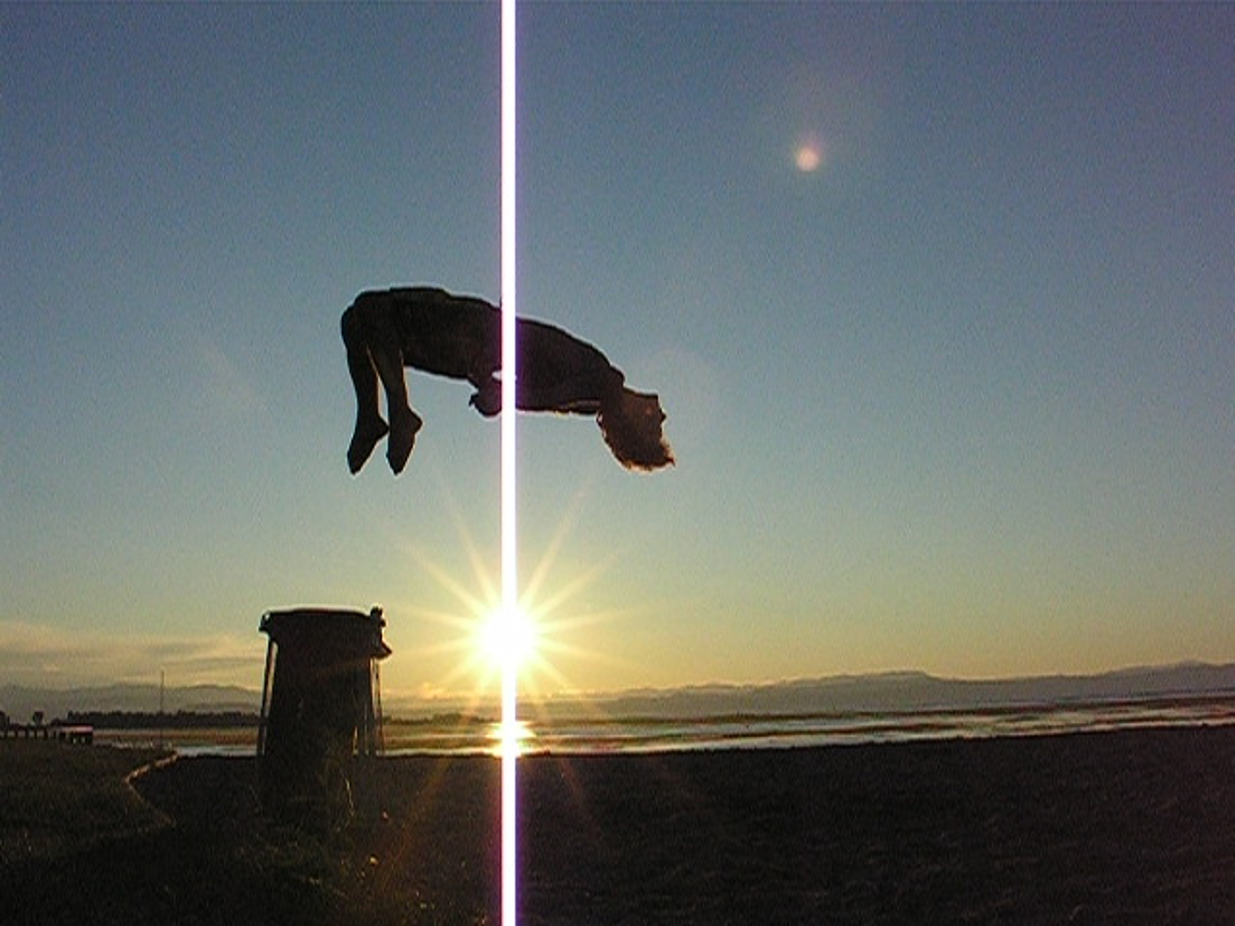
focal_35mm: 35
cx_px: 618
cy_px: 463
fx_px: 1249
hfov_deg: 52.6
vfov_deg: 40.7
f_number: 8
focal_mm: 8.9
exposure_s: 1/1500
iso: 200
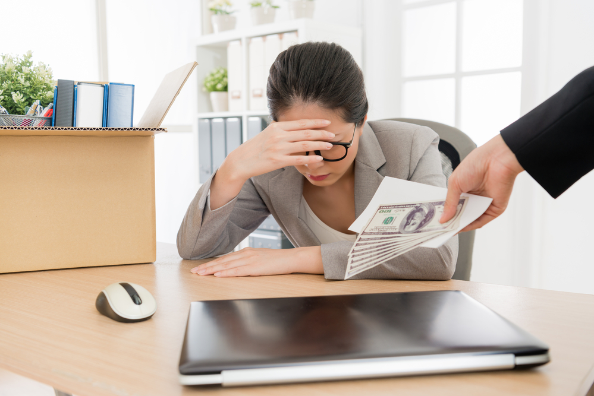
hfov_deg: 50.7
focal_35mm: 38
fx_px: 627
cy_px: 198
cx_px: 297
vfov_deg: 35.1
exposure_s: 1/100
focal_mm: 38
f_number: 4.5
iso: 125
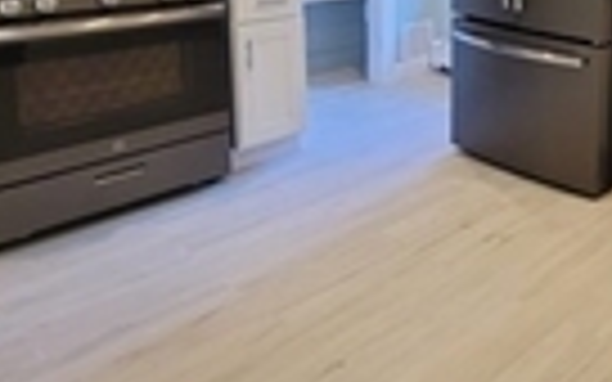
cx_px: 684
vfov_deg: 32.5
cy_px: -22
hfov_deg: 42.5
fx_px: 584
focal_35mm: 35
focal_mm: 2.2
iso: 250
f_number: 2.2
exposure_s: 1/59
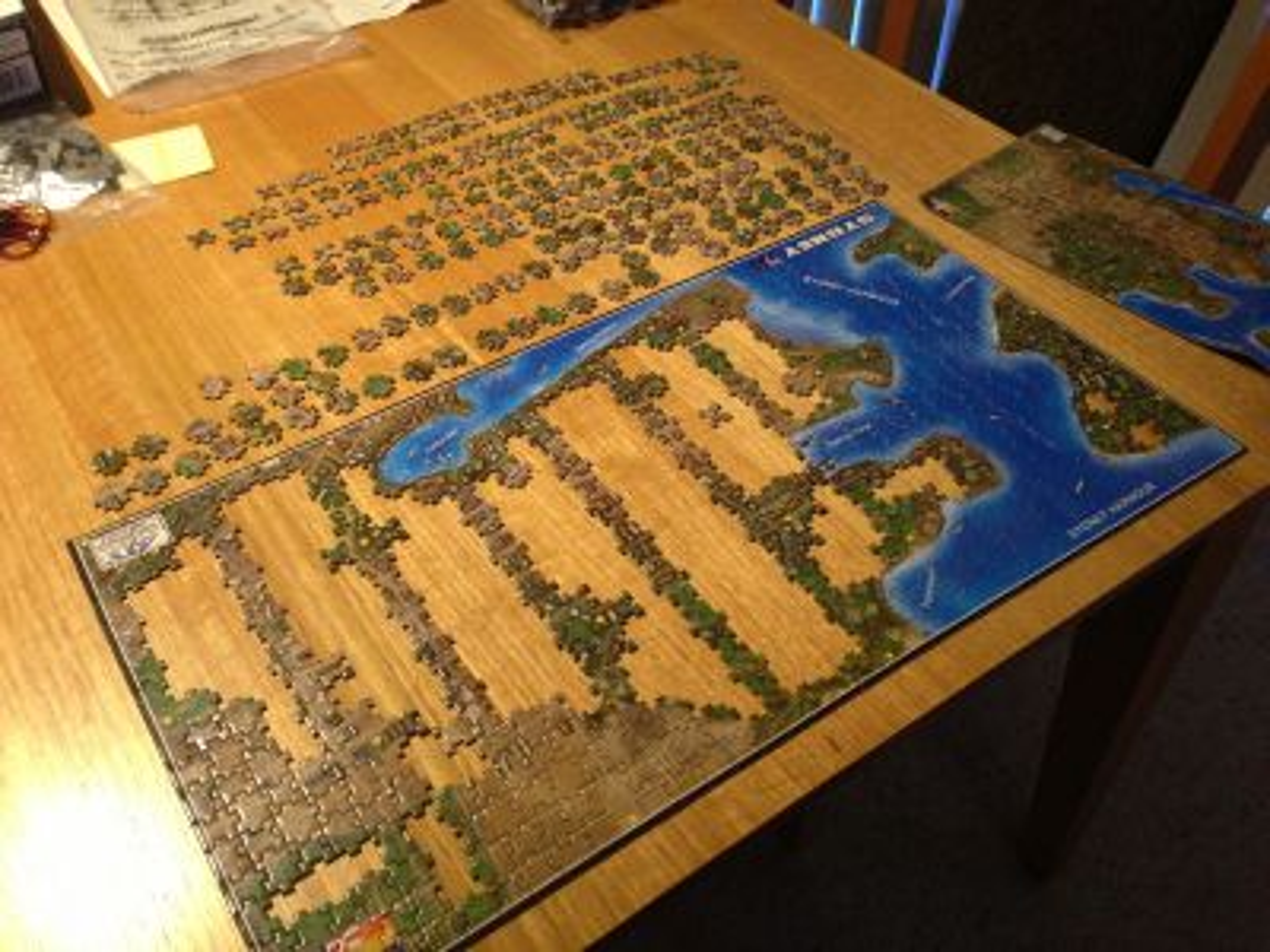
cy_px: 476
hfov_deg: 55.4
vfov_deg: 42.9
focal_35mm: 33
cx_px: 635
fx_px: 1211
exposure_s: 1/20
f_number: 2.4
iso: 250
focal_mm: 4.13
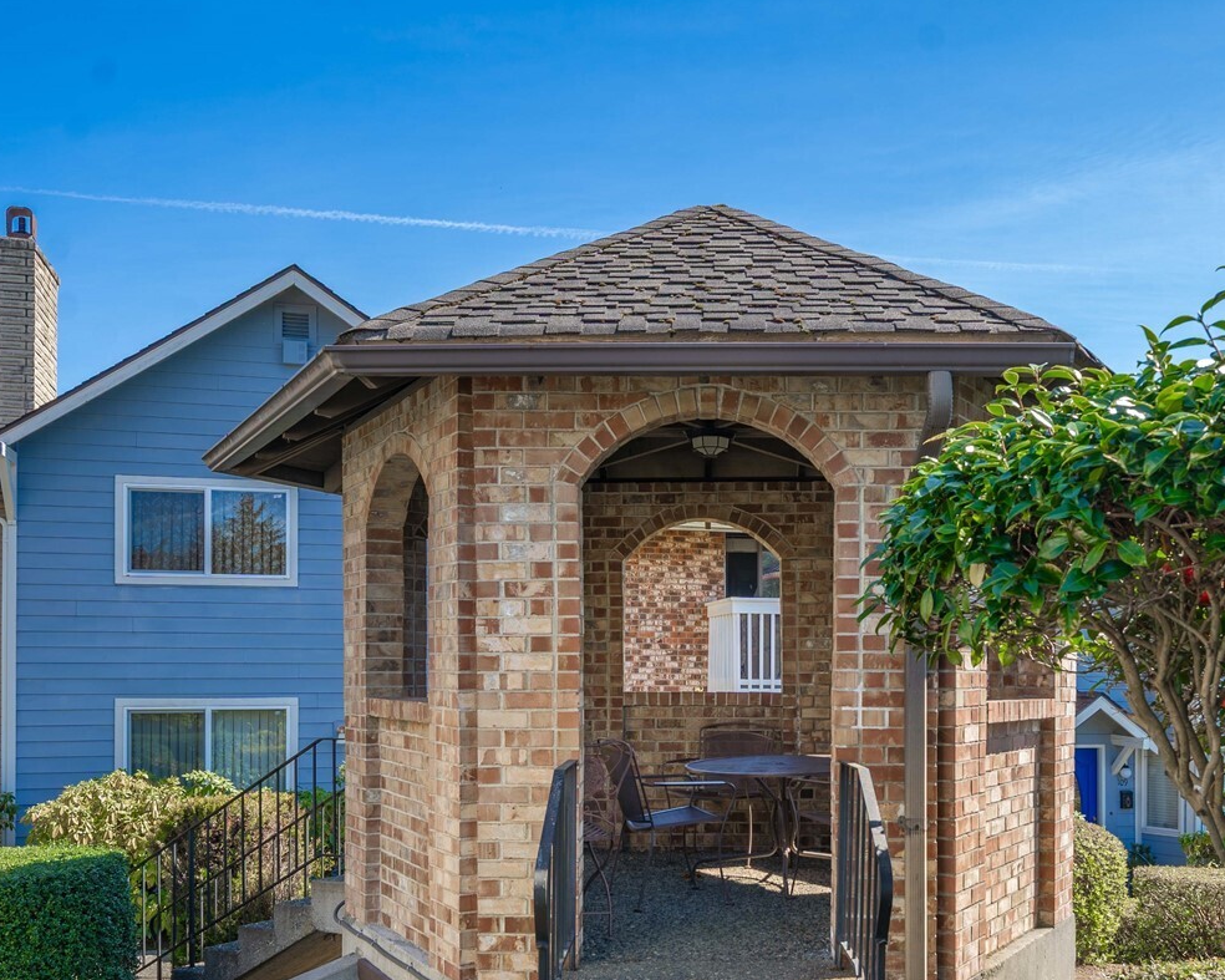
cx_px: 700
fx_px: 1233
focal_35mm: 34
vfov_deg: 42.8
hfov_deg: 52.7
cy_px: 648
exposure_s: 1/125
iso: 100
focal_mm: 21
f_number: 6.7
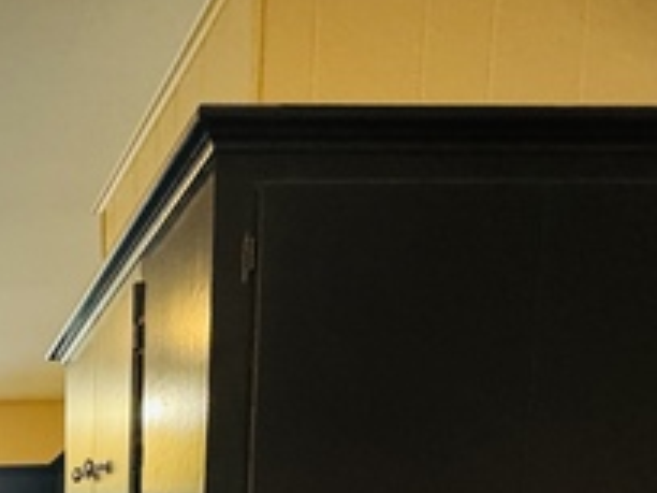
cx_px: -90
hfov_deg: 35.7
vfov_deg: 25.1
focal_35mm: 44
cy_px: 738
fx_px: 835
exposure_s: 1/60
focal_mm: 2.22
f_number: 2.2
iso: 640
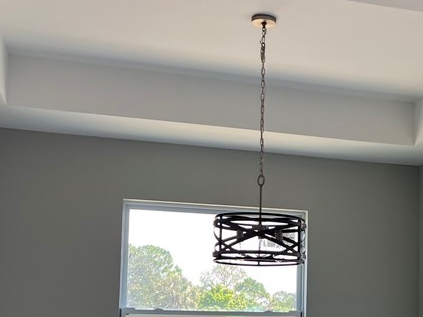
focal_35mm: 63
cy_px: 261
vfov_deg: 22.9
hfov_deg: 29.6
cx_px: 369
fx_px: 770
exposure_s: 1/166
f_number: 1.5
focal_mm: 5.7
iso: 40
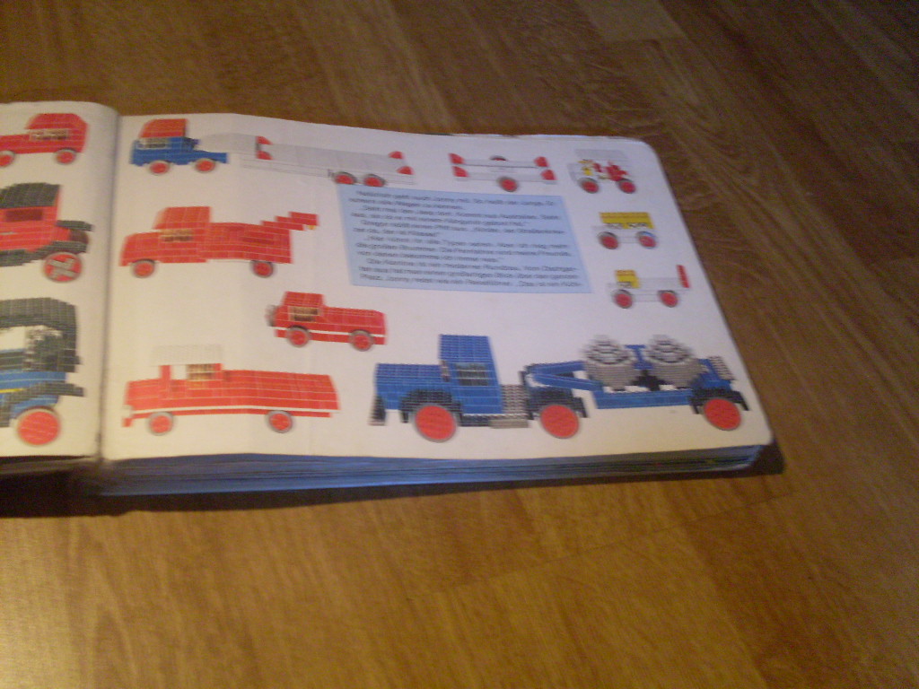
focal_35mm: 38
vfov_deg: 37.7
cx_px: 460
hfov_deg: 49.0
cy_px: 344
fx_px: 1009
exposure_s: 1/10
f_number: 2.8
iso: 200
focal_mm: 6.3
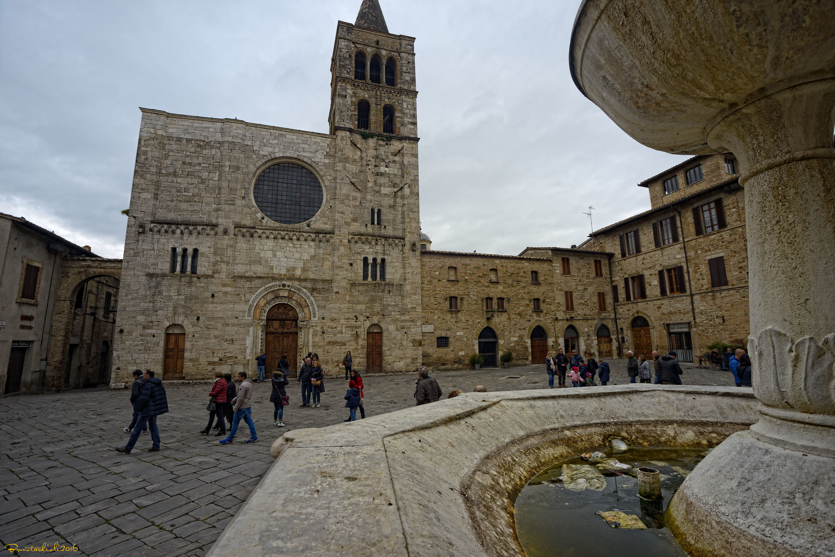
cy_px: 278
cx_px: 418
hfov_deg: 100.4
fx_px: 348
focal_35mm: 15
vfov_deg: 77.3
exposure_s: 1/200
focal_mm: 15
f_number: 9
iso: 100
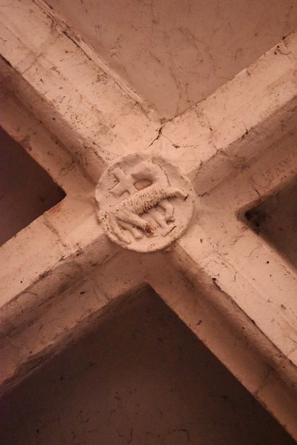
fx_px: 3061
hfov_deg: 5.6
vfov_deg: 8.3
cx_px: 148
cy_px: 222
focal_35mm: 248
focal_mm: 165
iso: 12800
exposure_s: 1/250
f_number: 5.3
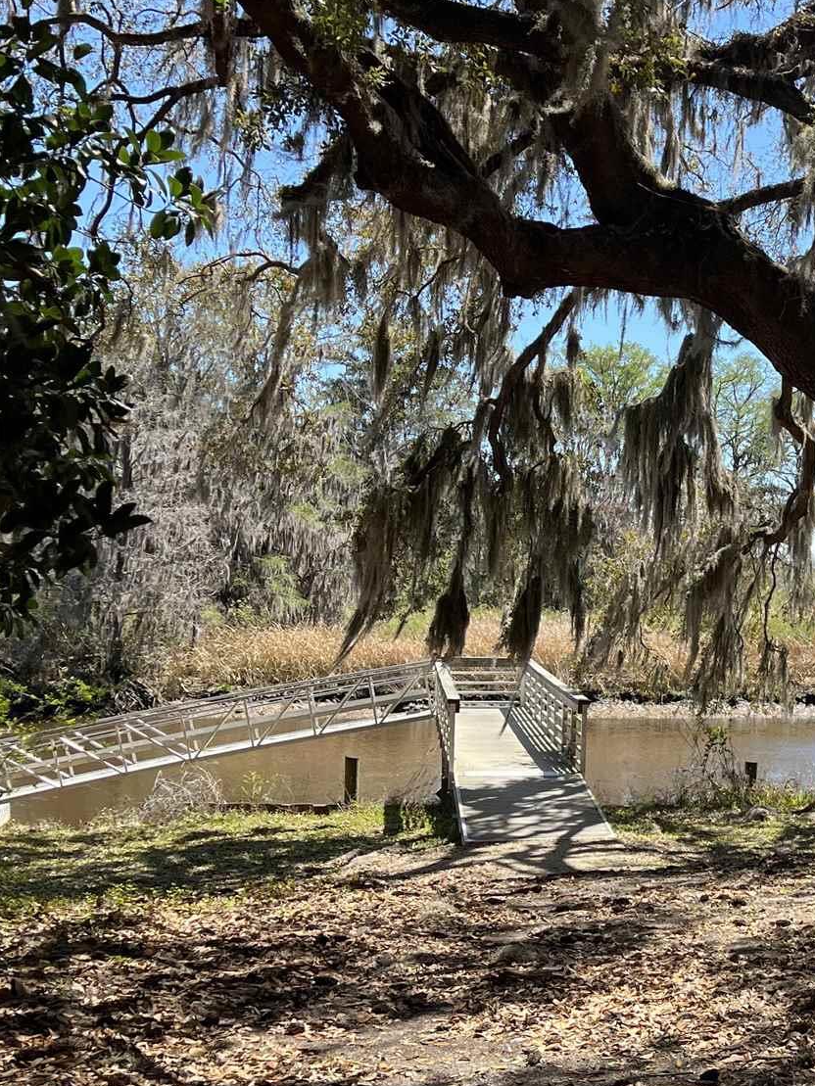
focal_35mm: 54
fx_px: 1695
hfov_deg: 25.9
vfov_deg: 35.5
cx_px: 781
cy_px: 622
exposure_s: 1/1488
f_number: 1.5
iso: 50
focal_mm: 5.7
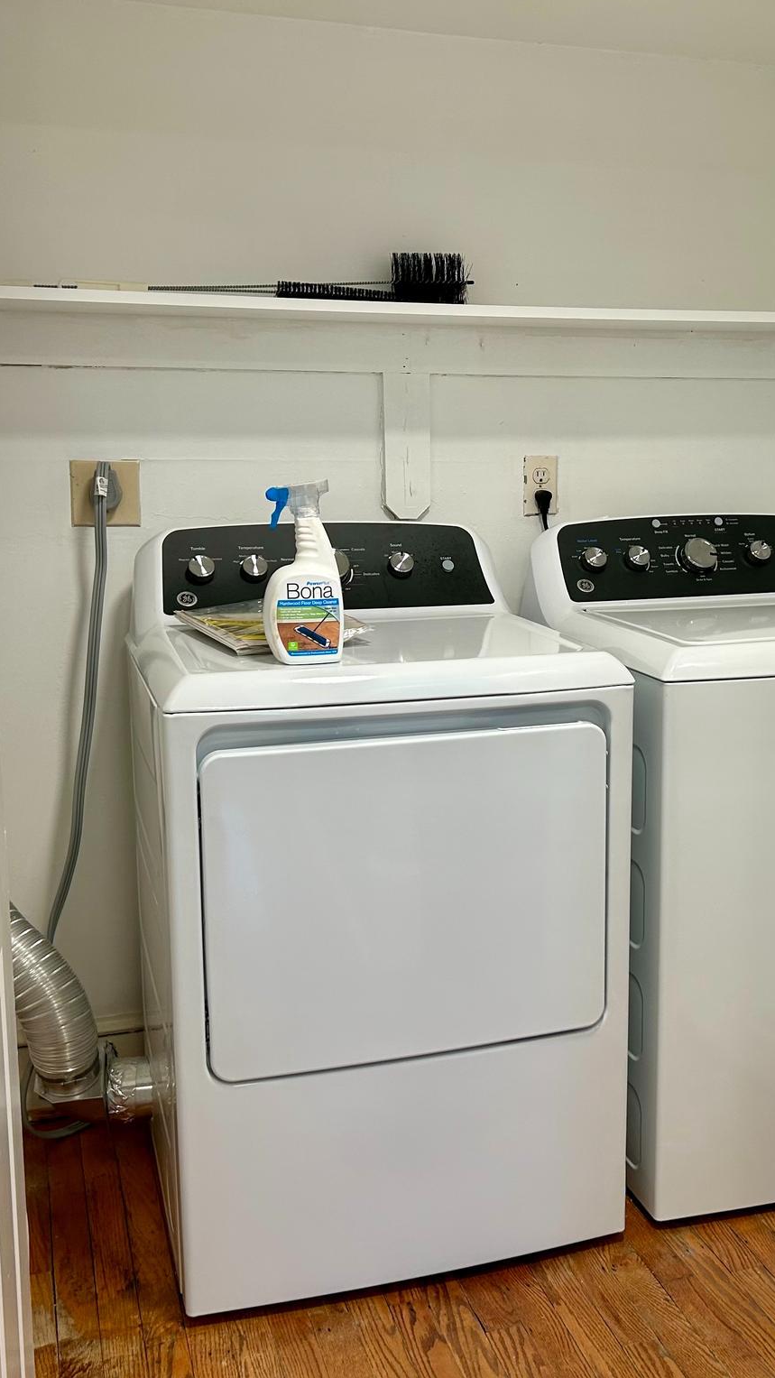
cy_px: 686
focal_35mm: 38
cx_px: 503
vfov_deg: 52.8
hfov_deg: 31.0
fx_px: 1388
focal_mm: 5.7
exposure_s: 1/120
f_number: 1.5
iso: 80
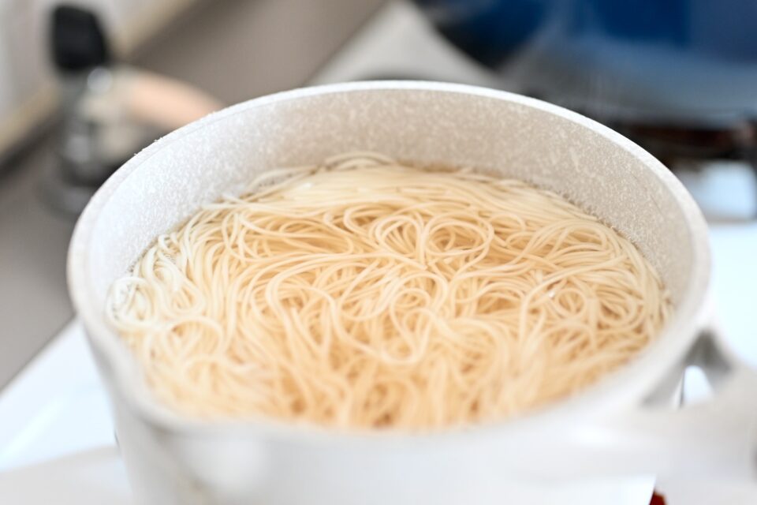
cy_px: 252
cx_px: 378
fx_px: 1051
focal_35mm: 50
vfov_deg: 27.0
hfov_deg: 39.6
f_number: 2.2
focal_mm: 50
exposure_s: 1/100
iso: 1000
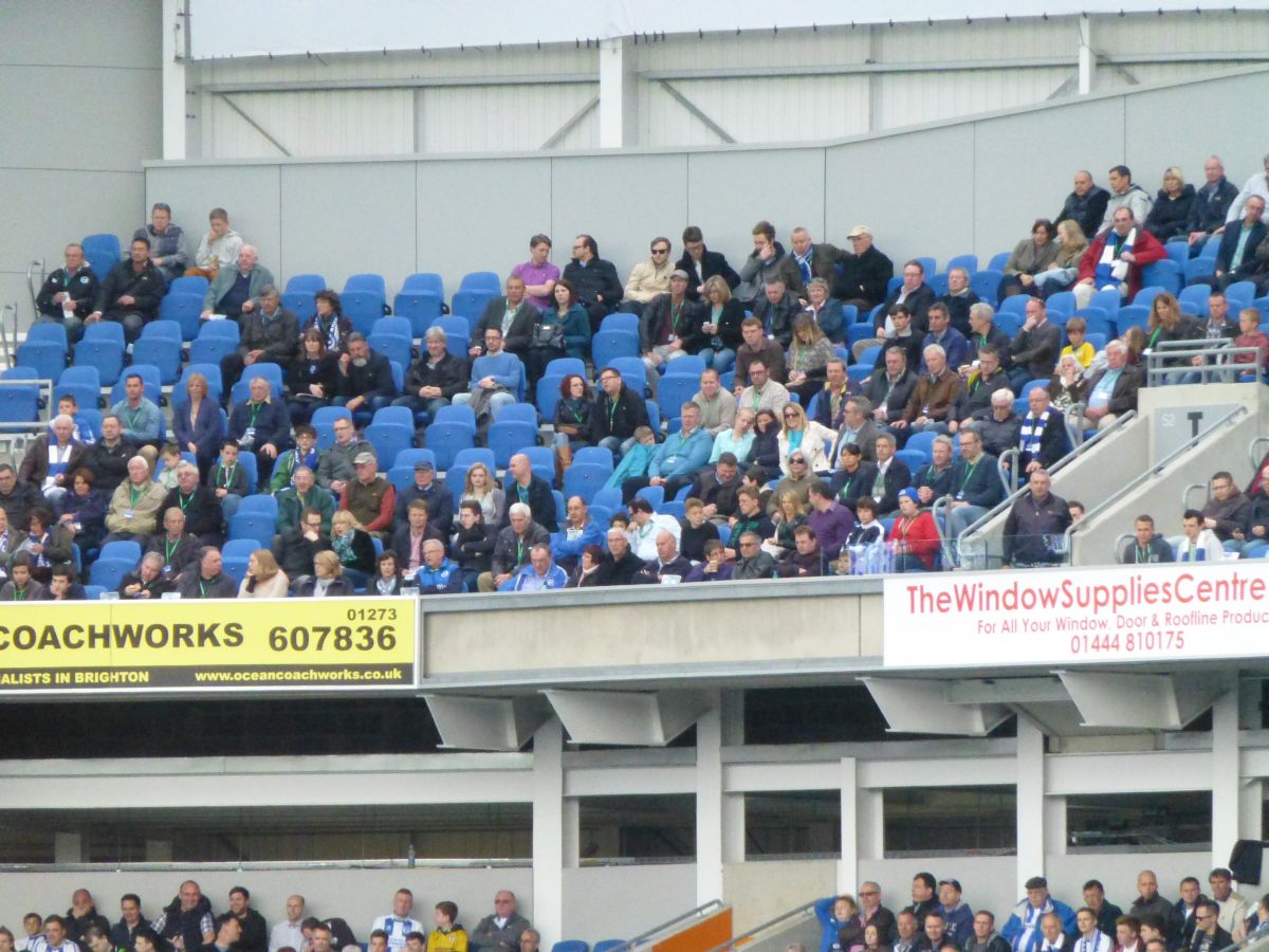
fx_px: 17596
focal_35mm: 480
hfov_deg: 4.1
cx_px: 634
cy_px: 476
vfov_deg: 3.1
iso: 1600
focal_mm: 86
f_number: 6.4
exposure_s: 1/500
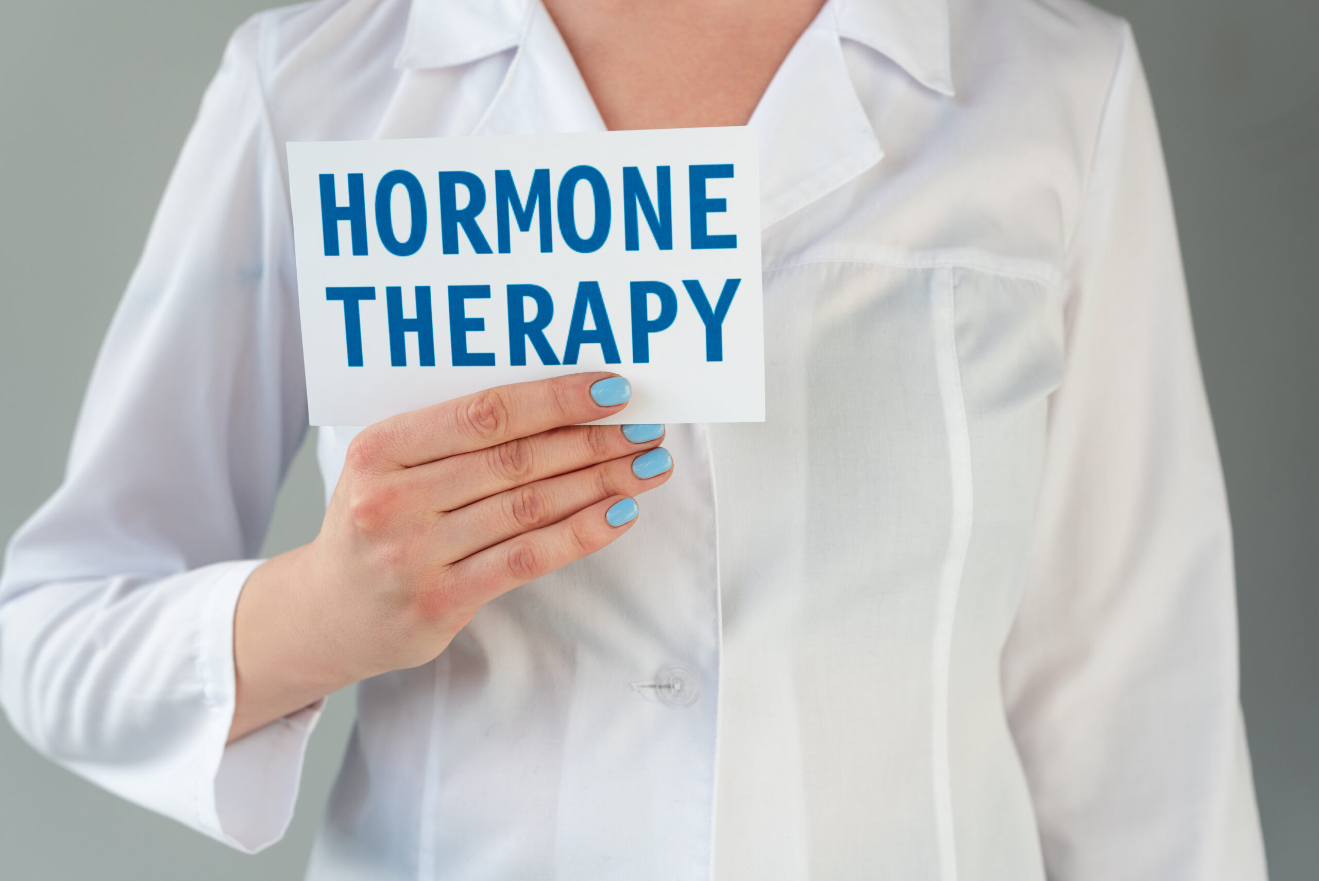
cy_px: 440
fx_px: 1833
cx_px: 660
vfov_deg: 27.0
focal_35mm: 50
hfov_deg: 39.6
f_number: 4.5
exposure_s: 1/160
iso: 80
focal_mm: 50
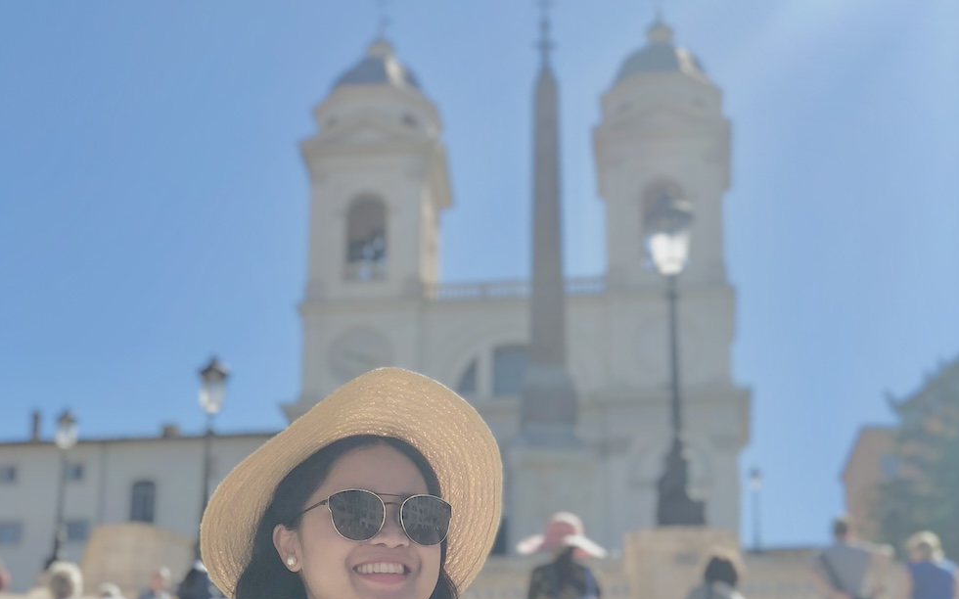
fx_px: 1960
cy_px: 574
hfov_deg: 27.5
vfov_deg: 17.1
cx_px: 473
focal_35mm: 75
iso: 16
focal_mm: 6
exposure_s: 1/810
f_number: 2.4
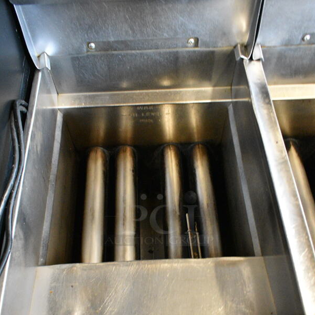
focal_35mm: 35
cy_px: 219
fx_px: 360
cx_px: 160
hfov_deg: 47.2
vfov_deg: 46.2
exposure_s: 1/50
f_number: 4.5
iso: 6400
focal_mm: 18
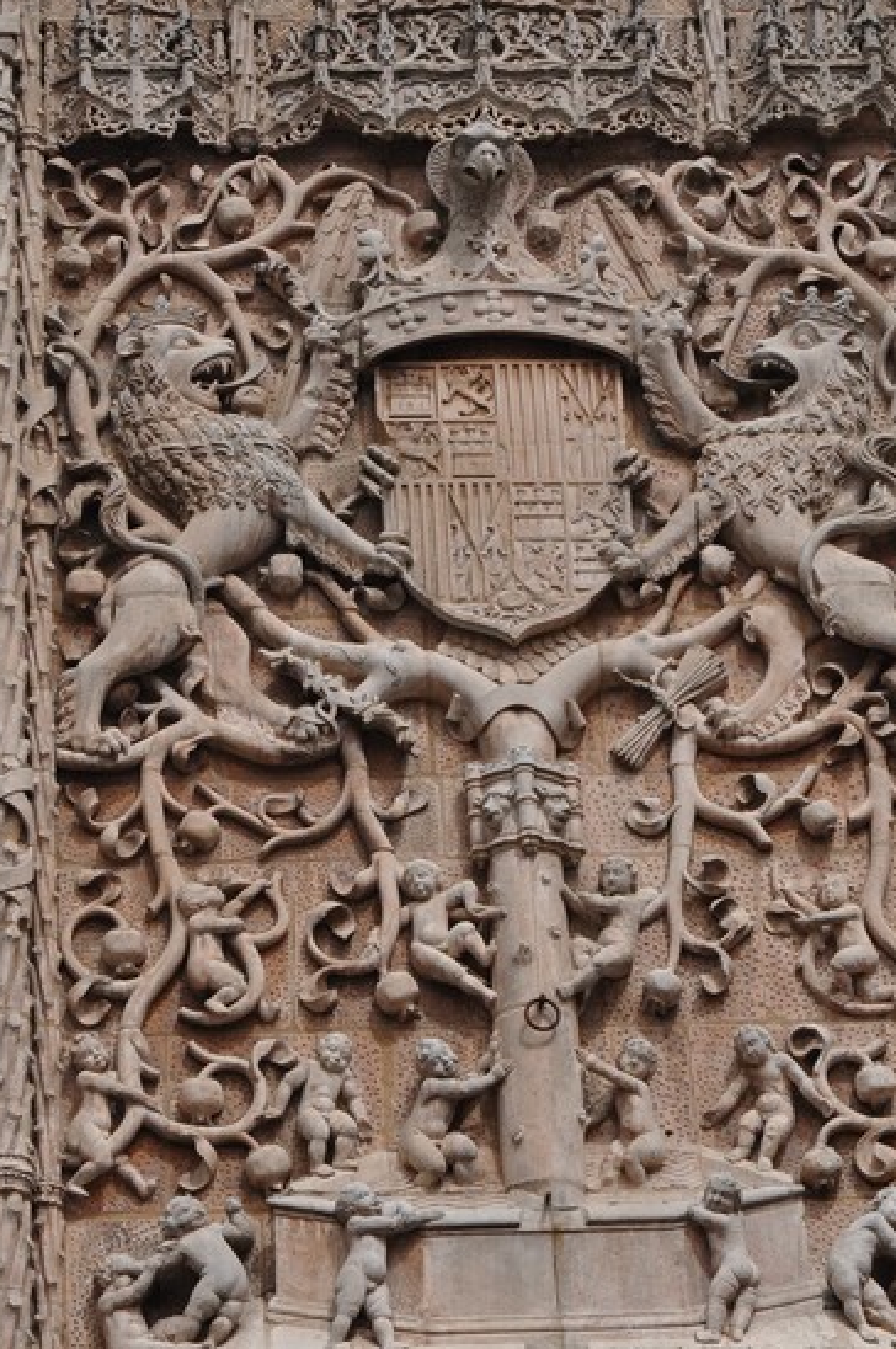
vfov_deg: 12.5
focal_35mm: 164
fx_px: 6138
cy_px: 527
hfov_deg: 8.3
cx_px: 482
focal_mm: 78
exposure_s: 1/1250
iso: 400
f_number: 9
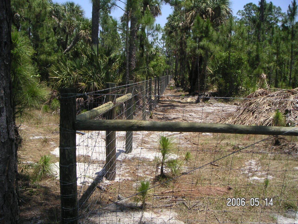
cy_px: 112
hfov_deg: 49.0
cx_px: 149
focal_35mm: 38
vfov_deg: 37.7
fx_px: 327
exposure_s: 1/180
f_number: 6.7
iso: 50
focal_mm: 6
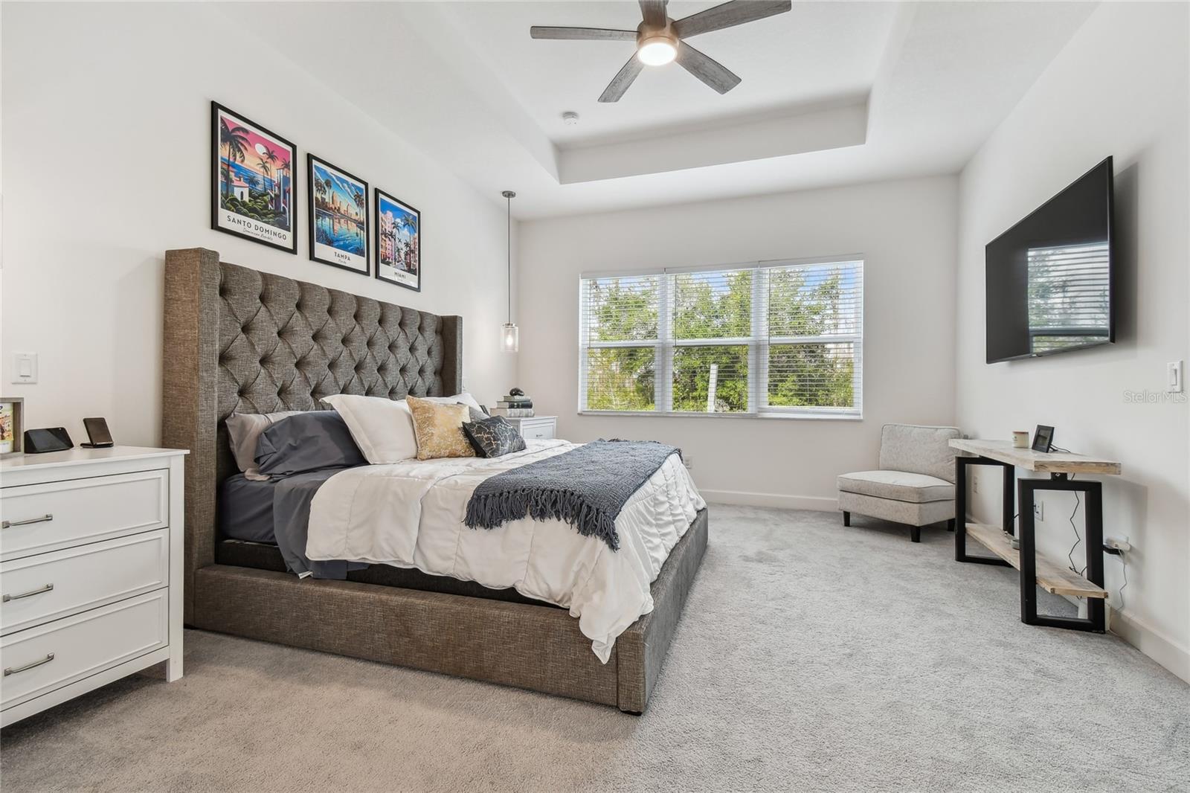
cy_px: 396
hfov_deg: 100.4
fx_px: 496
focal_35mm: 15
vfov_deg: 77.3
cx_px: 595
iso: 100
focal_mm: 10
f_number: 7.1
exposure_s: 1/6
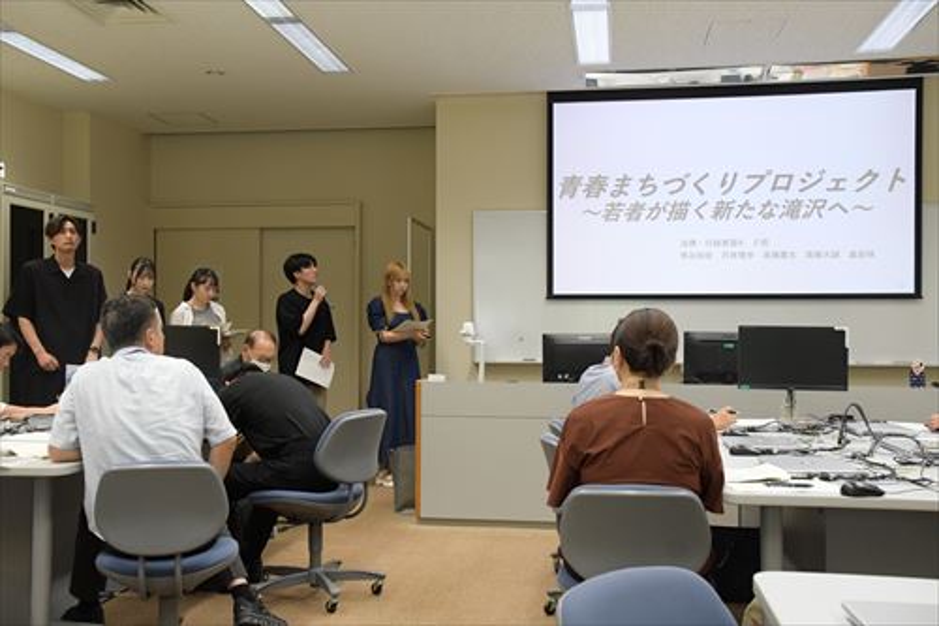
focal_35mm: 39
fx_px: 1017
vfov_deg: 34.2
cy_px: 313
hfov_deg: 49.6
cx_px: 470
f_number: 5.6
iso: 2500
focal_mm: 26
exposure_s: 1/320
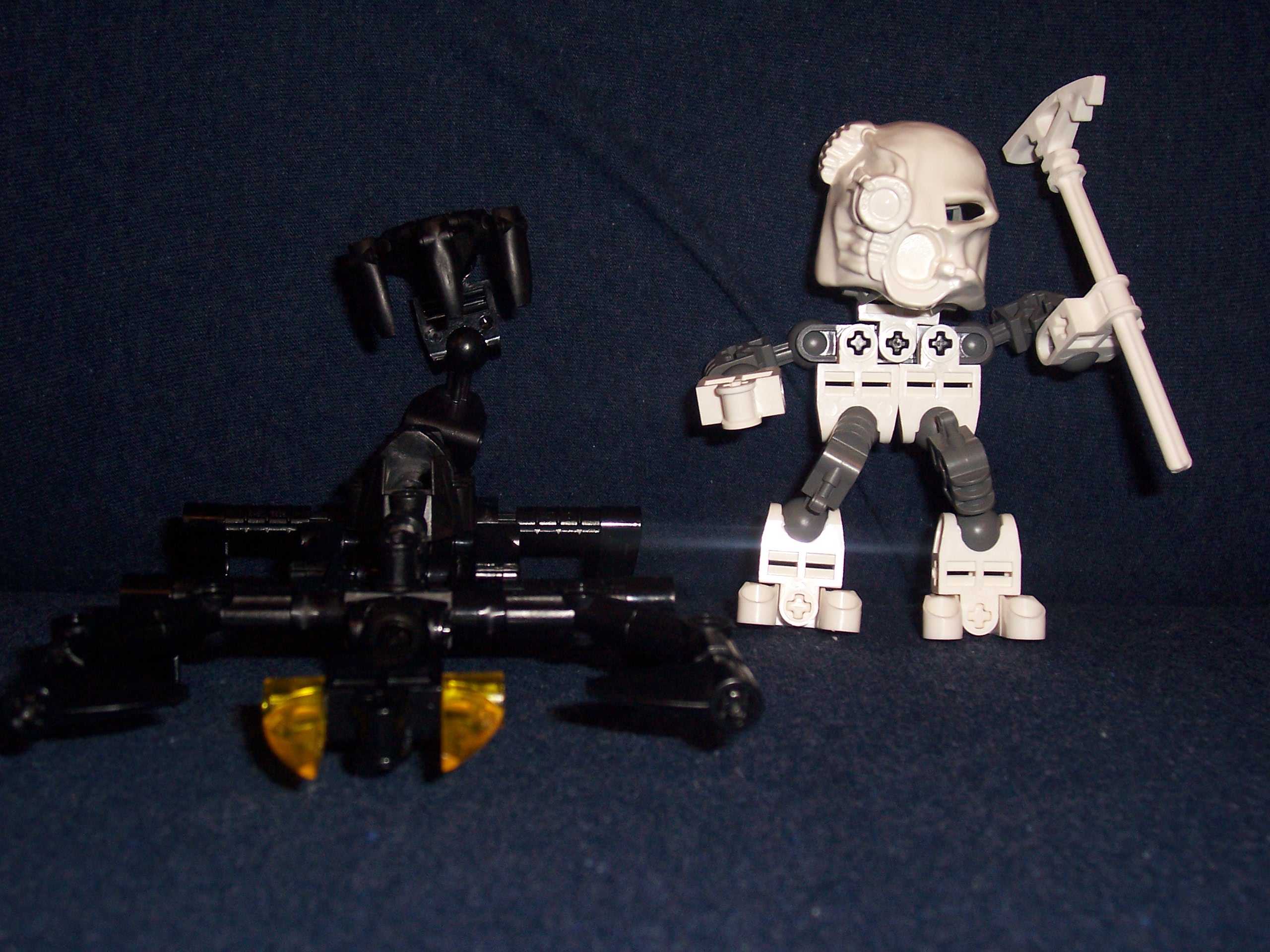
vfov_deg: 34.3
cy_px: 476
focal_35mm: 42
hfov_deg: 44.8
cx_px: 635
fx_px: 1541
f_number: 3
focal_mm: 7
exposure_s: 1/60
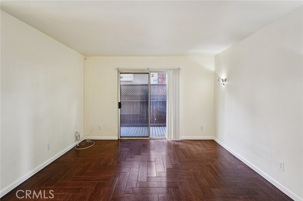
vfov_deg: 65.3
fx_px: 157
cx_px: 152
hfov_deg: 87.8
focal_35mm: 19
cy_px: 100
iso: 400
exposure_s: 1/20
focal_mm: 18.7
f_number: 8
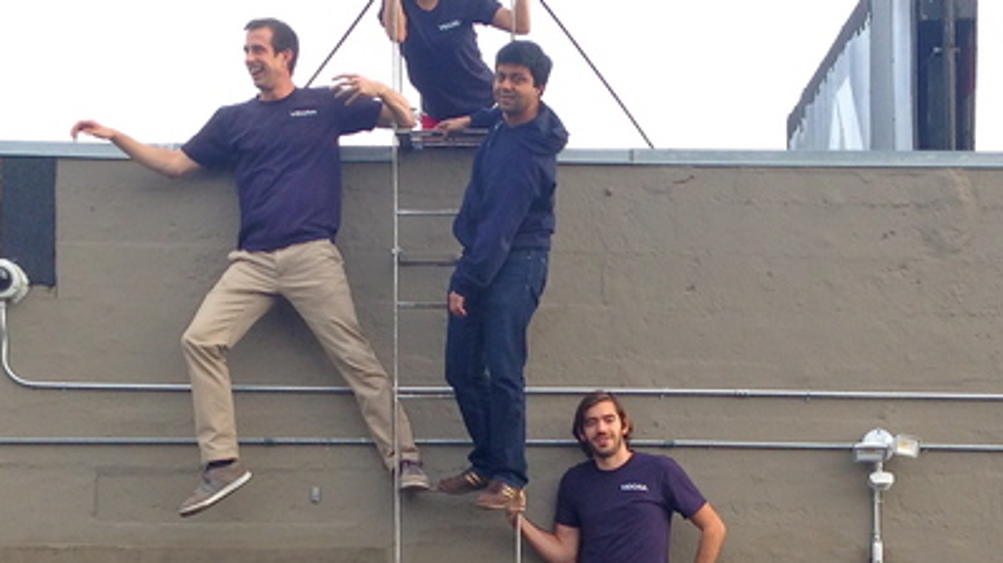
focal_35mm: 65
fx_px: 1728
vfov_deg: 18.0
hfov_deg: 32.4
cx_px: 508
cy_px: 566
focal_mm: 4.12
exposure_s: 1/225
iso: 50
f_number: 2.4
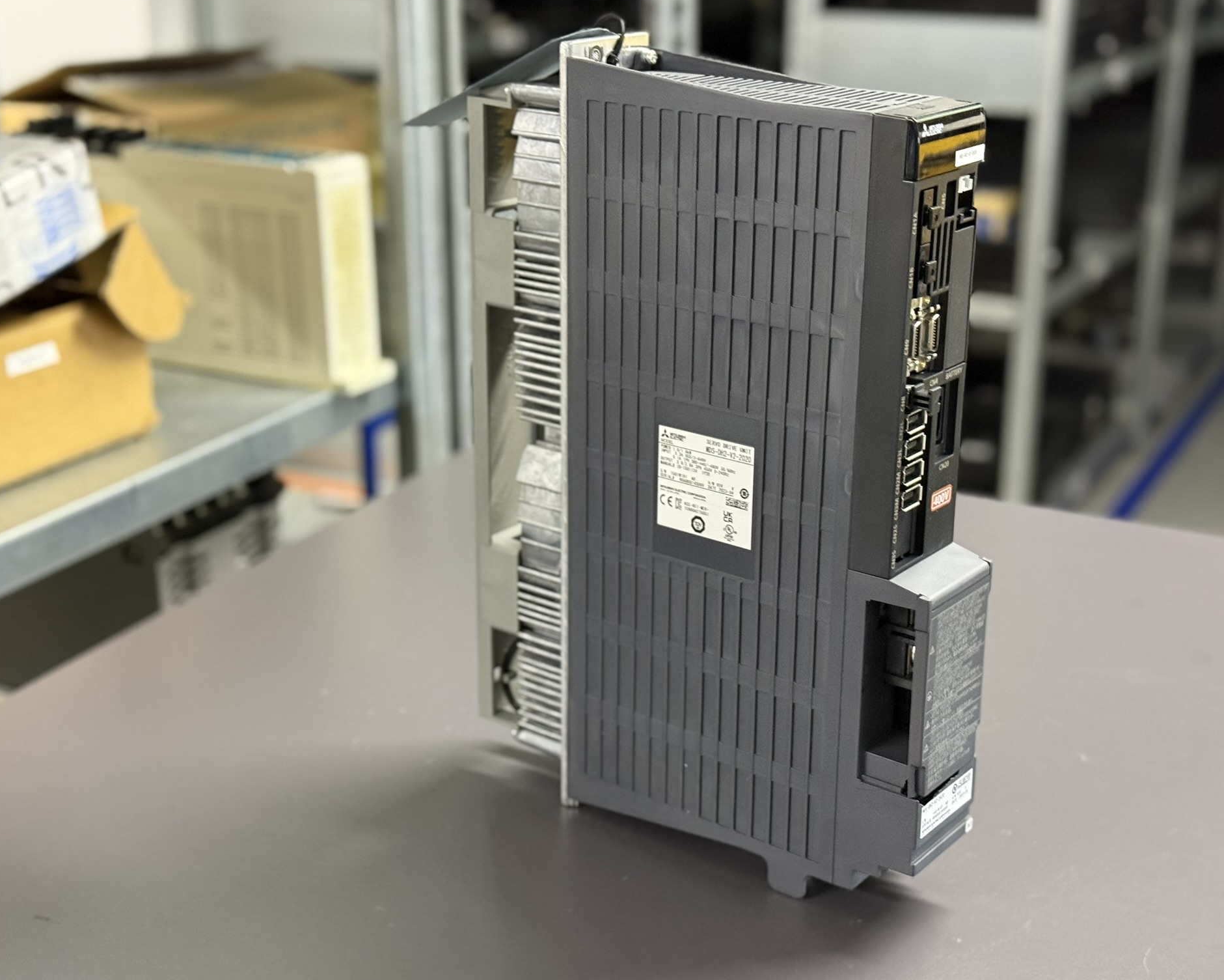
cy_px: 490
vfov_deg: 29.7
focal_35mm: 51
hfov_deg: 36.7
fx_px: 1848
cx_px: 620
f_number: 1.78
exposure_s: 1/33
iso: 400
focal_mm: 6.76
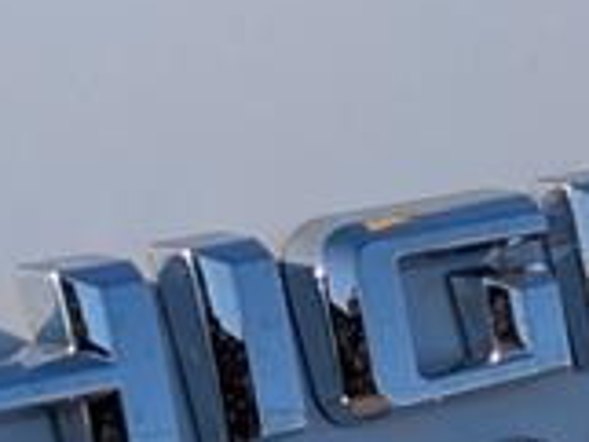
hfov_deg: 10.0
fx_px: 3320
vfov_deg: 7.6
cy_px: 511
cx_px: 626
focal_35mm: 195
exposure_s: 1/833
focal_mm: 6.9
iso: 20
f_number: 1.68
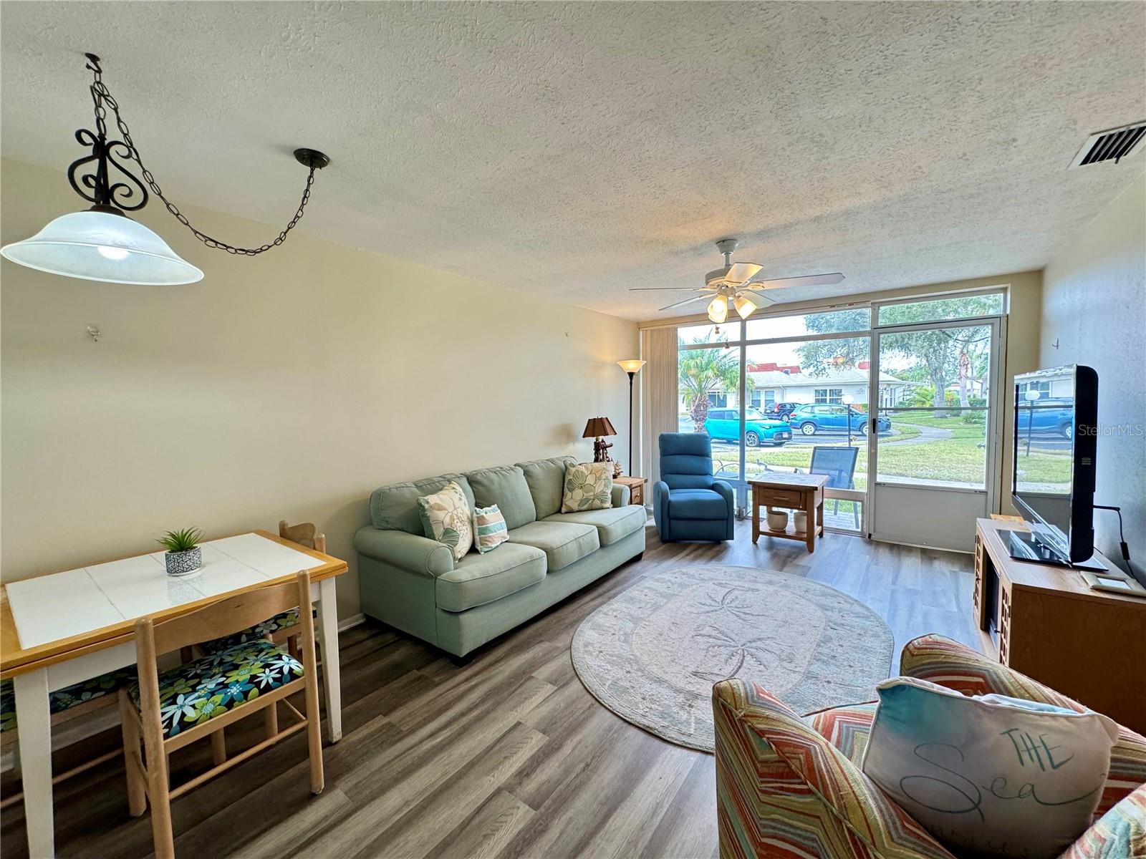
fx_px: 463
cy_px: 430
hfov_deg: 102.1
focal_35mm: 14
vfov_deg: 85.7
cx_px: 573
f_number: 2.2
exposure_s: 1/120
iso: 250
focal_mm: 2.22
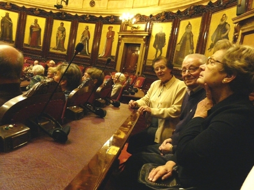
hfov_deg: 63.4
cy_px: 95
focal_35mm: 28
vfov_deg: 49.7
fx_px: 205
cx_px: 127
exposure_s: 1/15
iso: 800
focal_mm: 4.6
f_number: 2.8
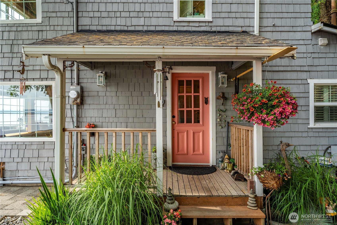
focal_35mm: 22
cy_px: 112
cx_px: 168
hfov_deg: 78.6
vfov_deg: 57.2
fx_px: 206
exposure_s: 1/45
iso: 100
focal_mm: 22
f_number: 6.7
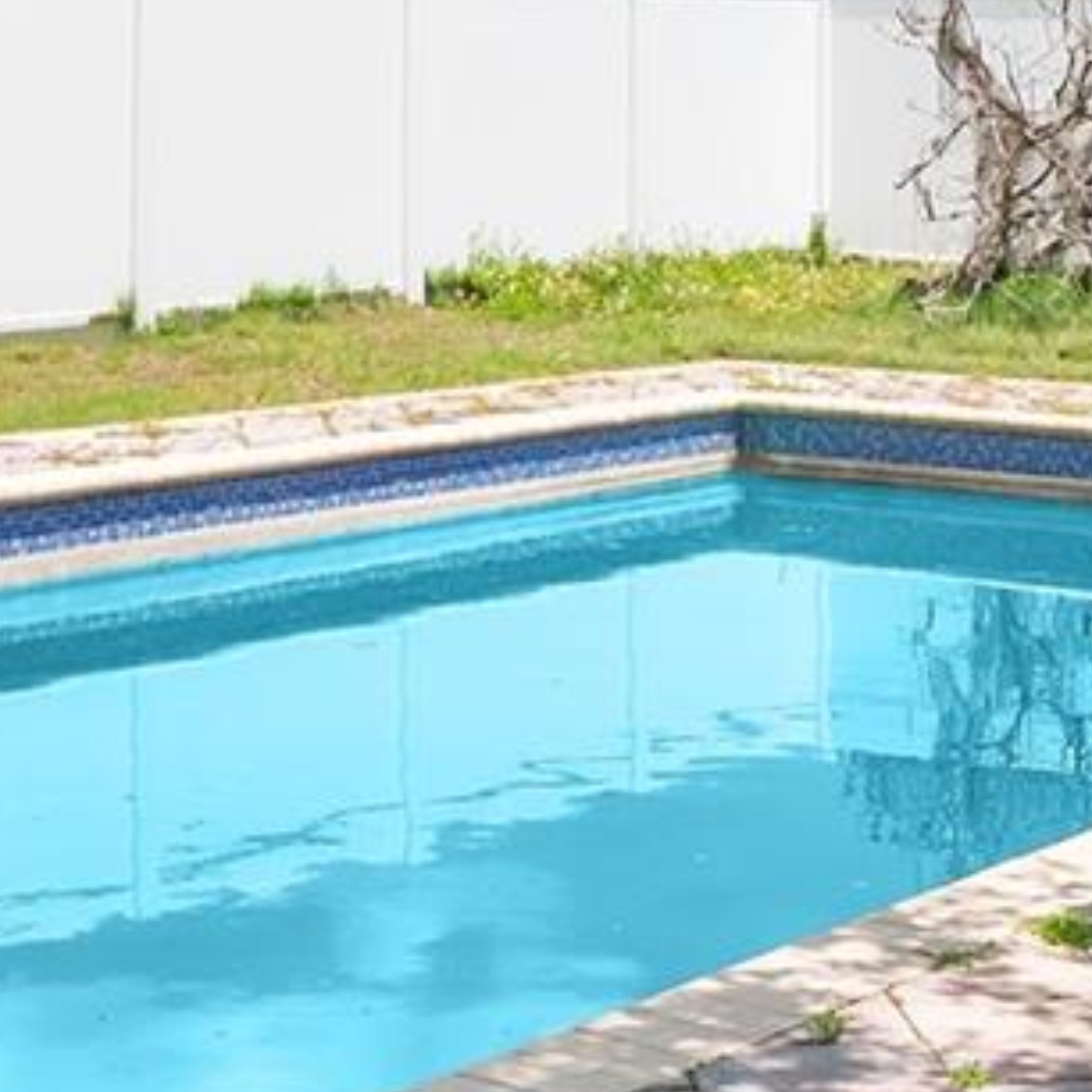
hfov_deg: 21.6
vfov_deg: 21.5
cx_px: 660
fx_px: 2855
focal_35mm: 80
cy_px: 325
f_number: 7.1
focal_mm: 12
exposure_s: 1/2000
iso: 400
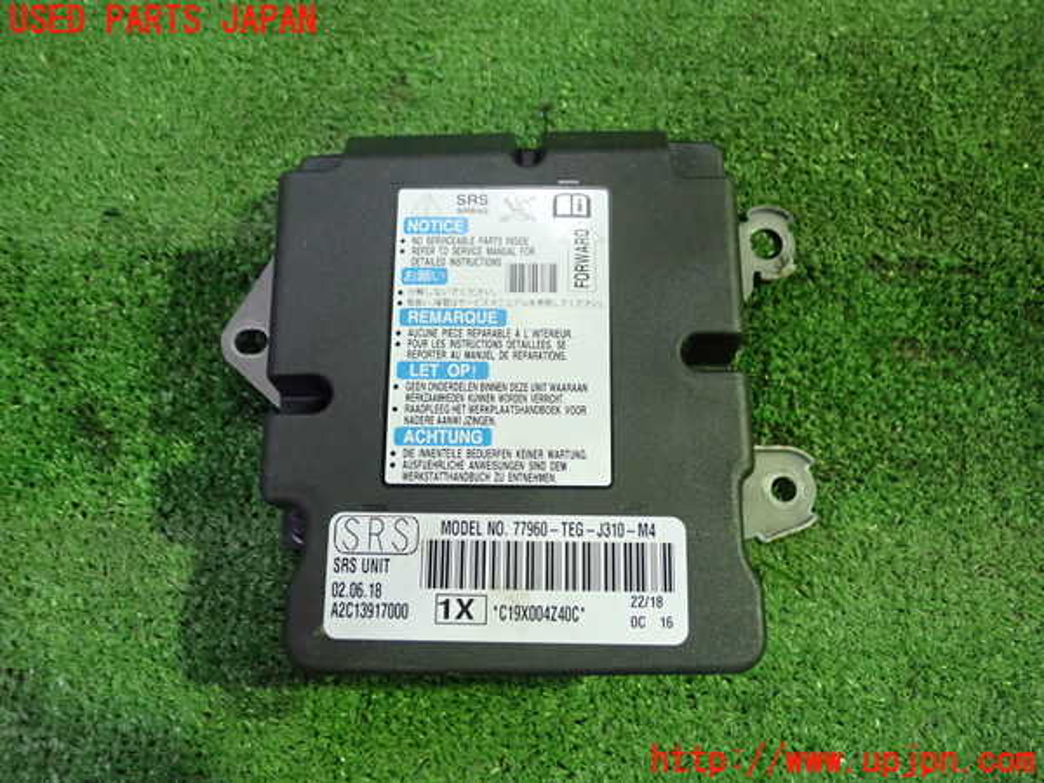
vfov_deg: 46.8
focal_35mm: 30
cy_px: 392
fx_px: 905
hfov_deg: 60.0
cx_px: 522
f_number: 2.3
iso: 800
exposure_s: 1/60
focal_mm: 5.5
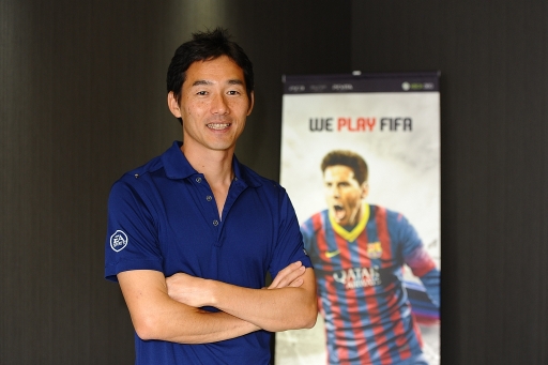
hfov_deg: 28.9
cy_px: 182
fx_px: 1065
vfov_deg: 19.4
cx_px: 274
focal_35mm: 70
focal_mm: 70
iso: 800
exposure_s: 1/60
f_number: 4
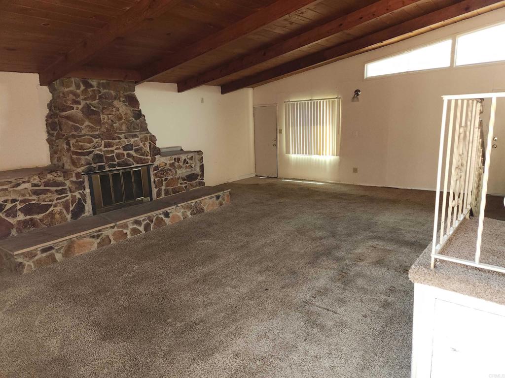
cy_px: 189
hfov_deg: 73.9
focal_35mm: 23
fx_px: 336
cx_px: 252
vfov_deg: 58.9
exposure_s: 1/30
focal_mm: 5.4
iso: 100
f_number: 1.8
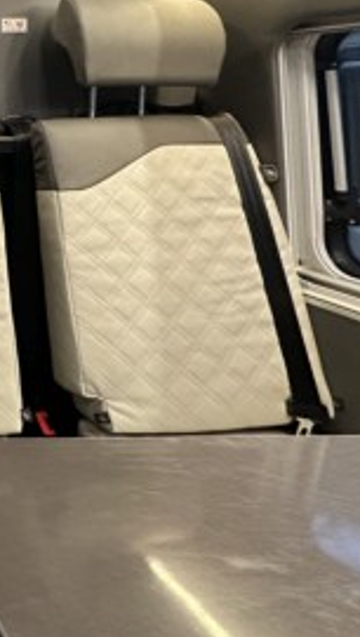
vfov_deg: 51.6
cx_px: -266
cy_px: 122
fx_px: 609
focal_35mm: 36
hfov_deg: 22.2
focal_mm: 2.22
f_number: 2.2
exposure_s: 1/50
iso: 500
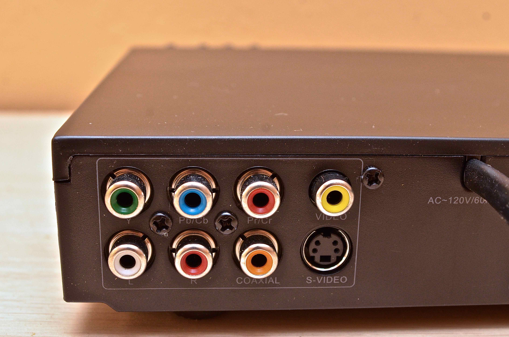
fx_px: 649
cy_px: 182
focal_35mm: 46
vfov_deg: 29.1
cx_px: 257
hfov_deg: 42.8
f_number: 8
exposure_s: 1/160
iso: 800
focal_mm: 28
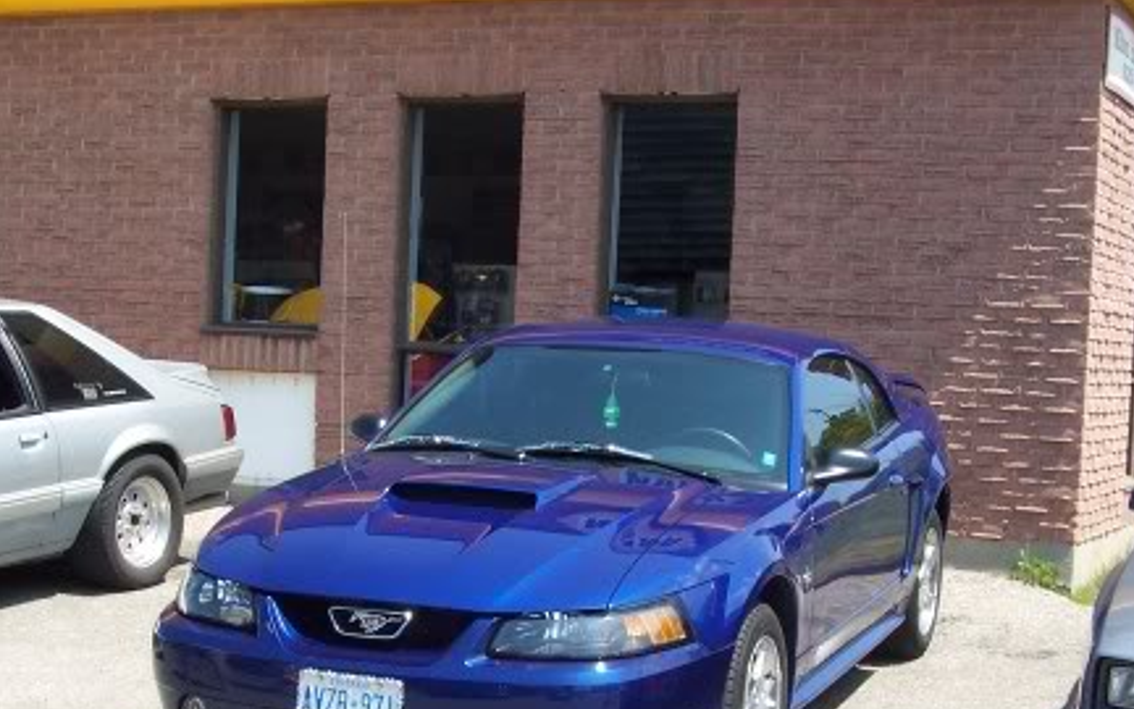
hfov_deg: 29.0
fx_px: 2194
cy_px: 487
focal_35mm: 71
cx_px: 530
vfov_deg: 18.3
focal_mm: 8.6
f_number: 6.7
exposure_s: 1/180
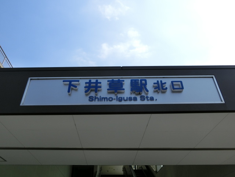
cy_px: 88
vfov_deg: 48.2
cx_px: 118
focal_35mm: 29
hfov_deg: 61.7
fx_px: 197
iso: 80
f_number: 7.4
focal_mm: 5.2
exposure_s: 1/320
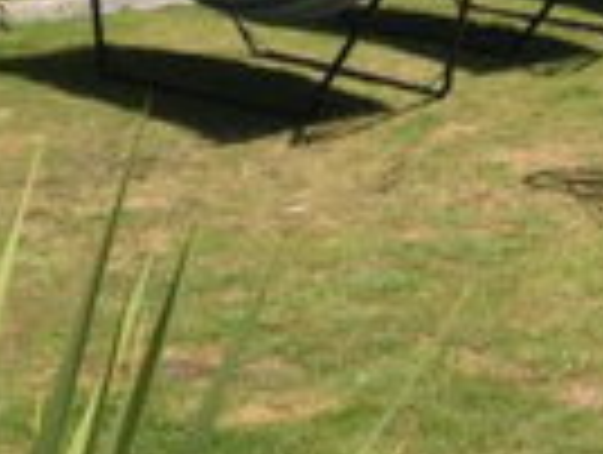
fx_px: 2059
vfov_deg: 12.3
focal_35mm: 118
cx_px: 742
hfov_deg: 16.0
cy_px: -117
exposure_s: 1/985
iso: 50
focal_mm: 4.12
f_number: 2.4
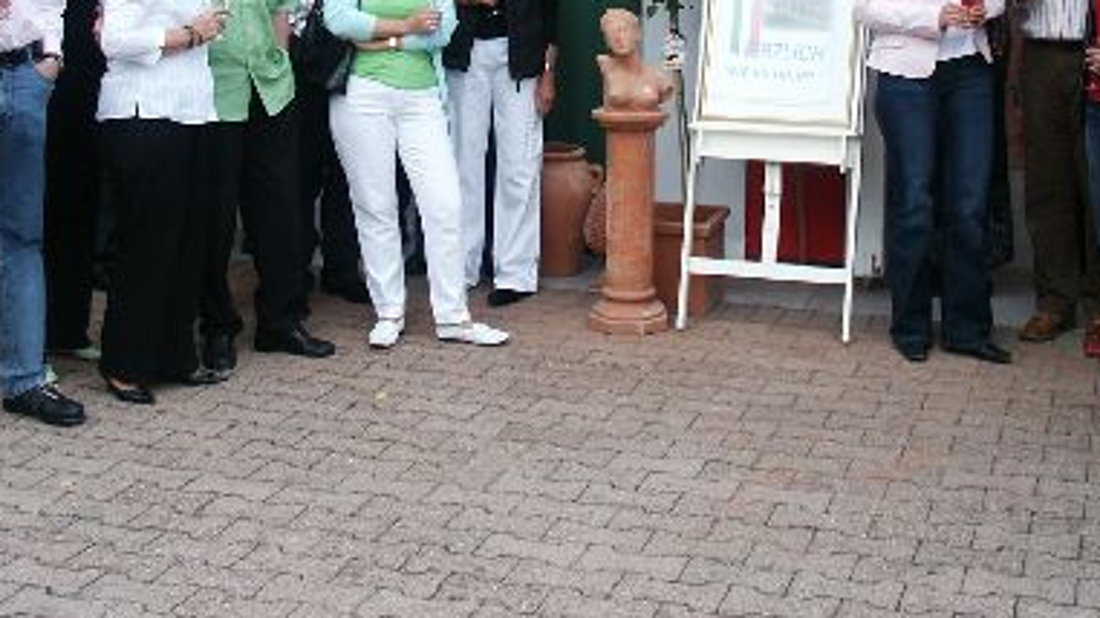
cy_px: 26
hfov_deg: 37.2
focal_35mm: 56
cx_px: 612
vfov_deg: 20.8
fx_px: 1633
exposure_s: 1/90
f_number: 3
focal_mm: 7.18
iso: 64
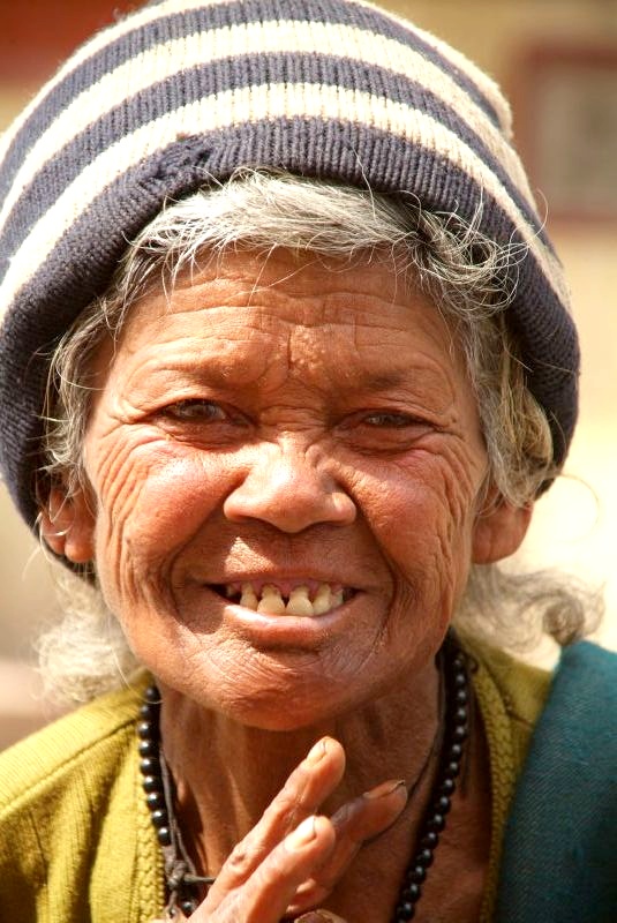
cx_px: 308
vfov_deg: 6.9
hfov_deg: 4.6
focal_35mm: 300
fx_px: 7695
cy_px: 462
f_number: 6.3
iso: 160
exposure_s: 1/125
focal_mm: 200
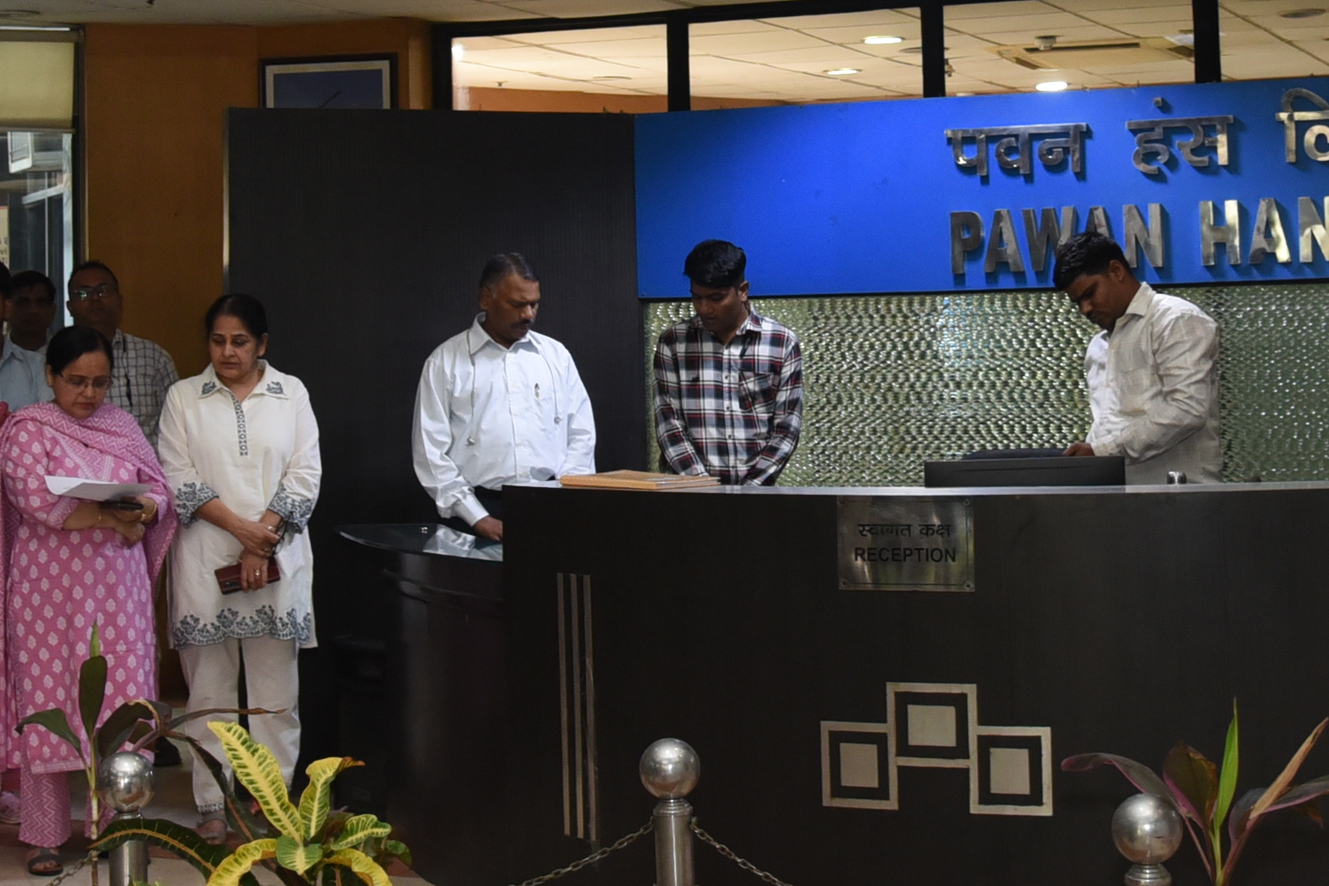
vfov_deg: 19.5
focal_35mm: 69
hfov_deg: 29.2
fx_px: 2547
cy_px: 141
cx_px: 746
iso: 1600
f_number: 4.5
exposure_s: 1/50
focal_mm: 24
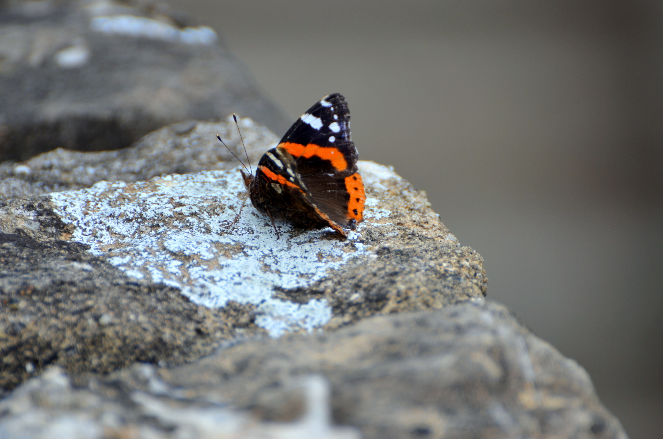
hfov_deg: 4.6
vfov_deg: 3.0
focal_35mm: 450
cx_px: 332
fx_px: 8269
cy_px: 220
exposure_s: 1/500
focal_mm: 300
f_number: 5.6
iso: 250
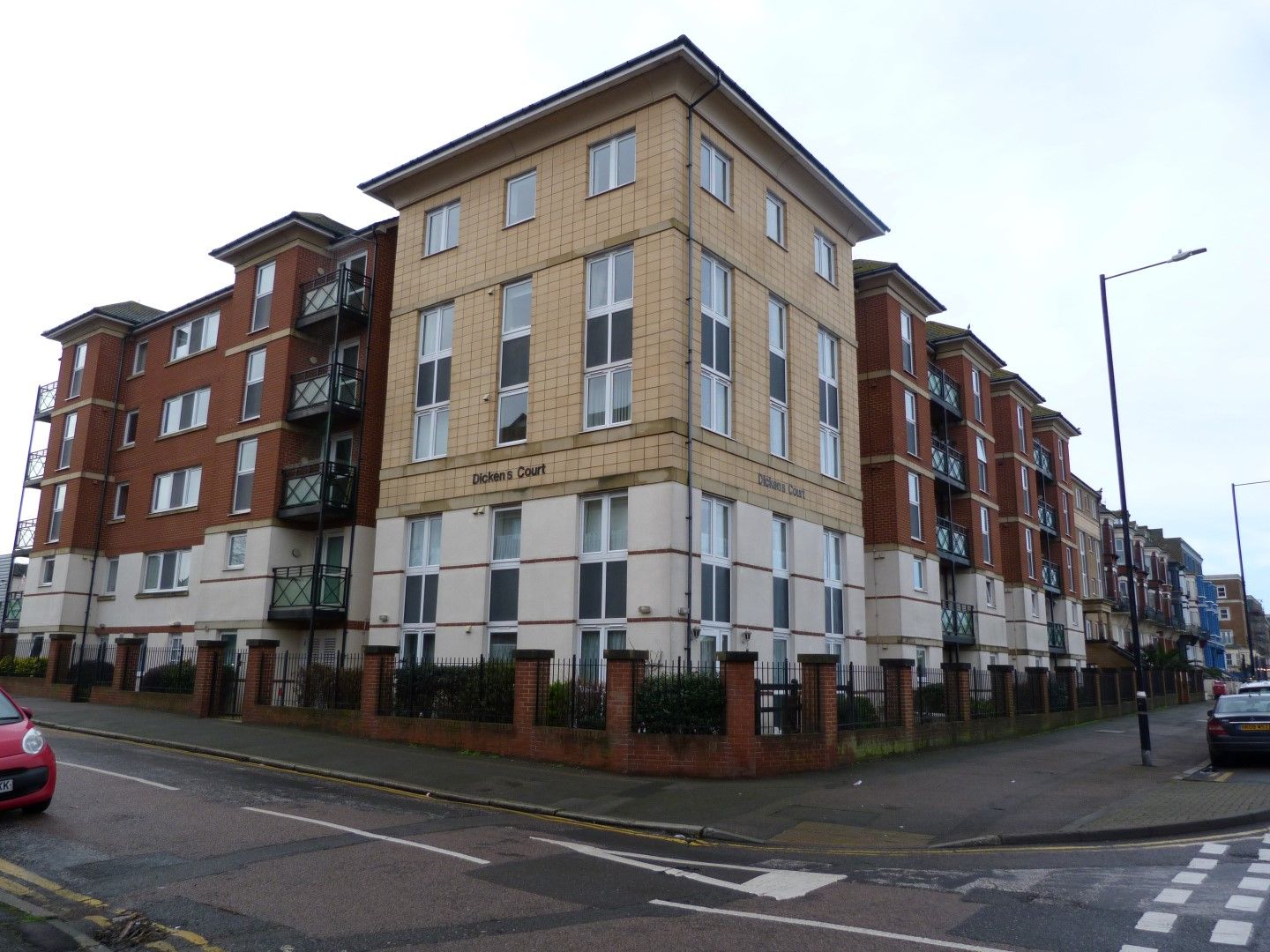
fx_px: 917
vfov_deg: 54.9
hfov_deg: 69.4
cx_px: 635
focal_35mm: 25
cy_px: 476
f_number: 2.8
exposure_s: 1/320
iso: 80
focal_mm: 4.5
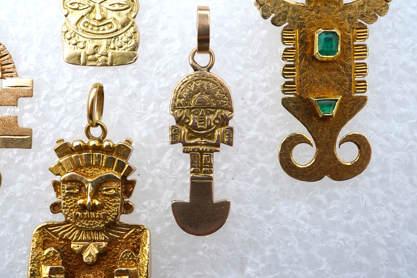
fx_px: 521
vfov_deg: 29.9
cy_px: 139
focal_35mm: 45
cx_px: 208
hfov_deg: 43.6
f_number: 18
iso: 500
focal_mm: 30
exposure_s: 1/125
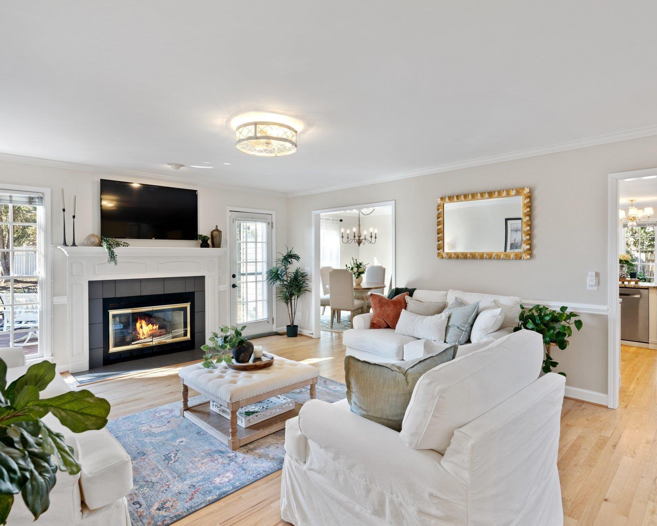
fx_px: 370
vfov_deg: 70.9
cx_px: 321
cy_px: 262
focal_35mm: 19
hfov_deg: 83.3
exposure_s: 1/1.67
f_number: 9
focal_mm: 16
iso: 200
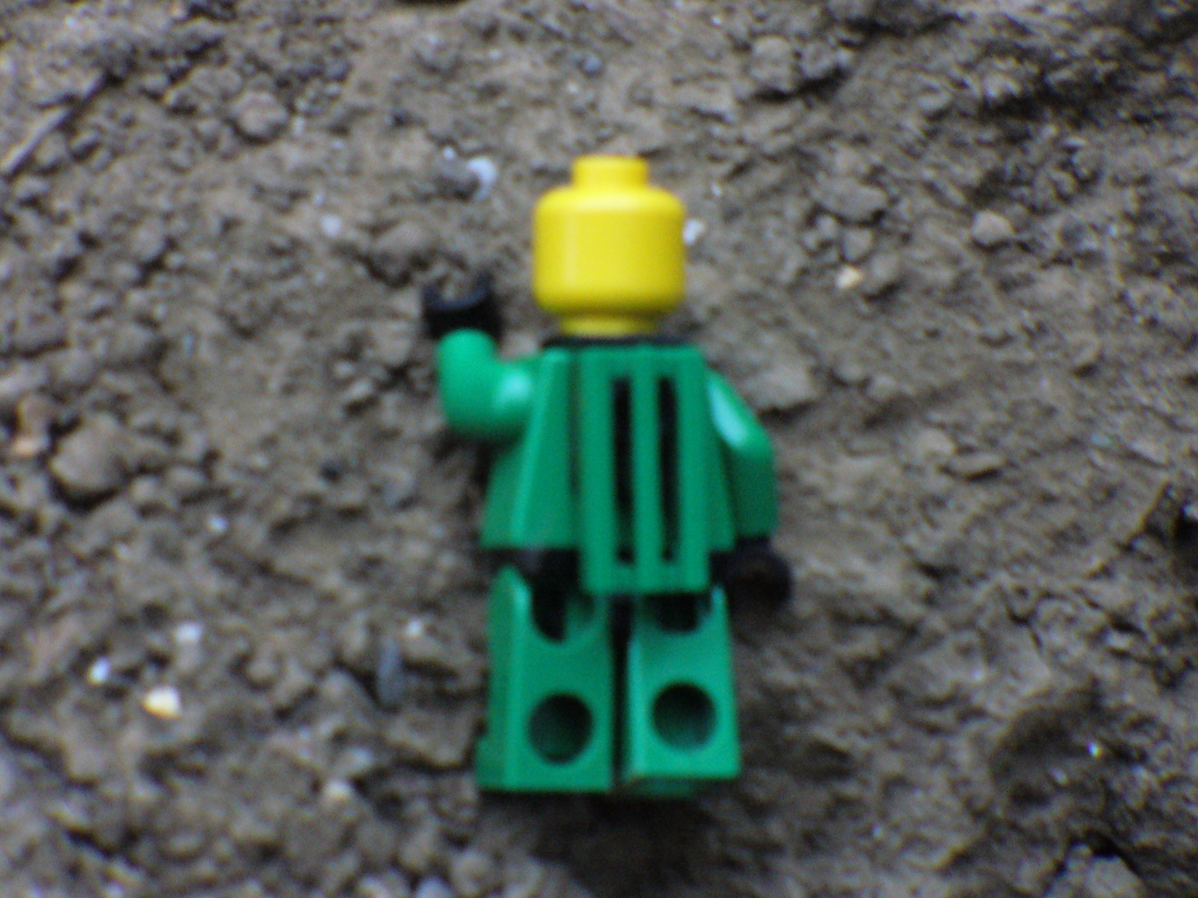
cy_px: 449
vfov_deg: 6.7
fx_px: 7683
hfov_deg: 8.9
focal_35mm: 222
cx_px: 599
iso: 400
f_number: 4.5
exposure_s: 1/30
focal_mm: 36.6
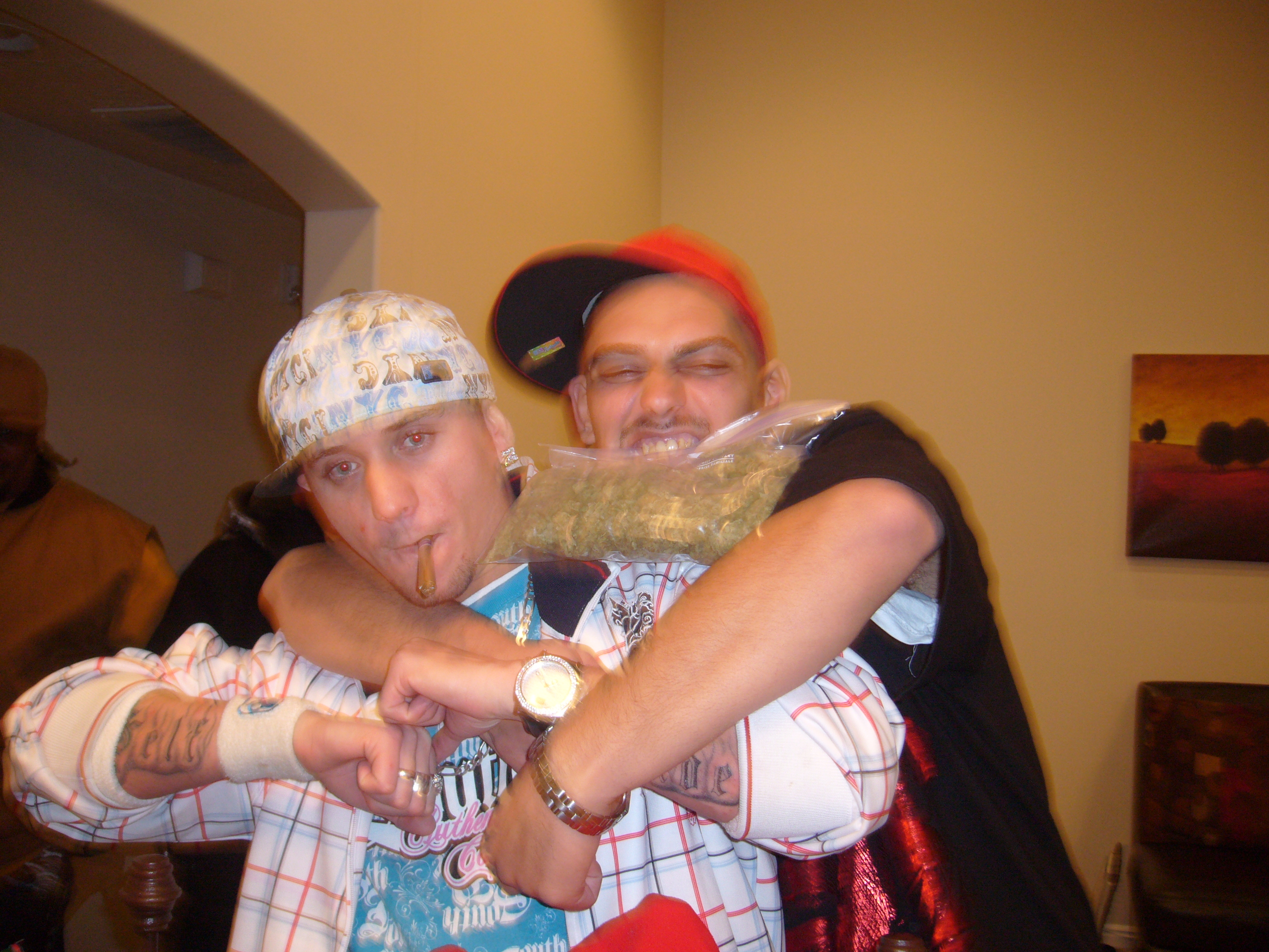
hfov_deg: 52.6
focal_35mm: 35
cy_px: 476
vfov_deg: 40.7
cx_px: 634
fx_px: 1283
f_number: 2.8
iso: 100
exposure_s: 1/8
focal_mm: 5.8
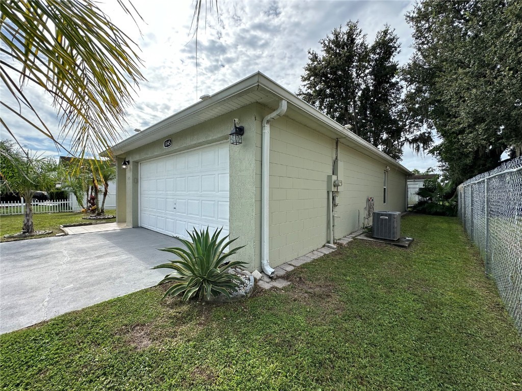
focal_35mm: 14
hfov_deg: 102.1
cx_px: 261
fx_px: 211
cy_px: 196
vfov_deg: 85.7
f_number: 2.2
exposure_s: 1/1114
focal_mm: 2.22
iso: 50
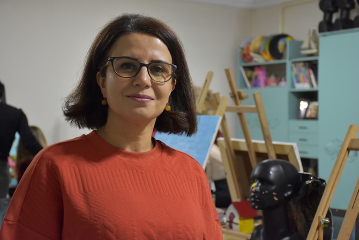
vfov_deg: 20.2
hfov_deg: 29.9
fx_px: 673
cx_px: 180
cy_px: 120
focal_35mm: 68
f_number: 4.5
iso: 2000
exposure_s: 1/60
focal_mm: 45
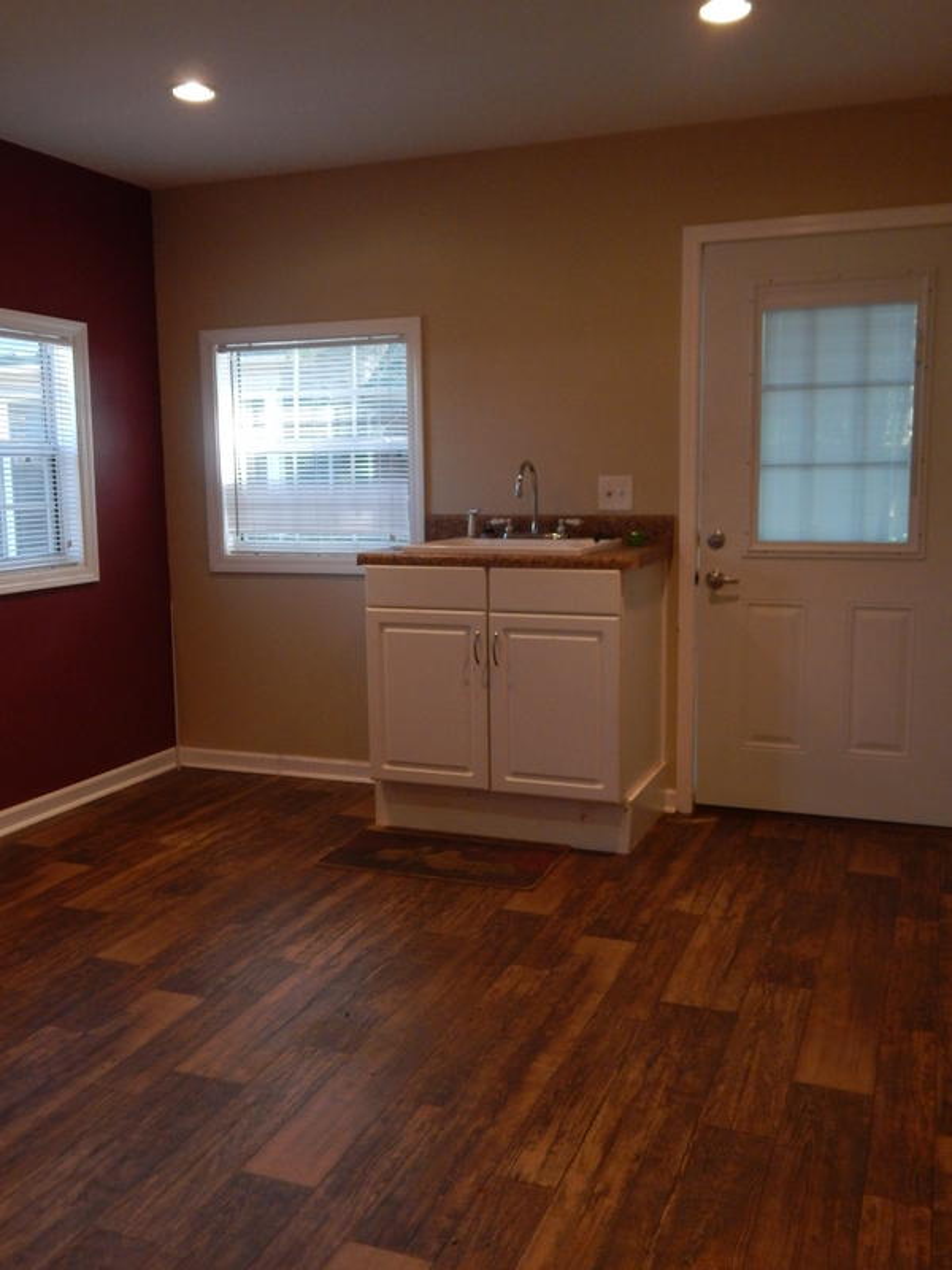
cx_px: 476
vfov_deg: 58.4
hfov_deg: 45.4
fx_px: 1137
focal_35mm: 31
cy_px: 635
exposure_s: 1/125
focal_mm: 5.6
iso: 400
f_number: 3.2
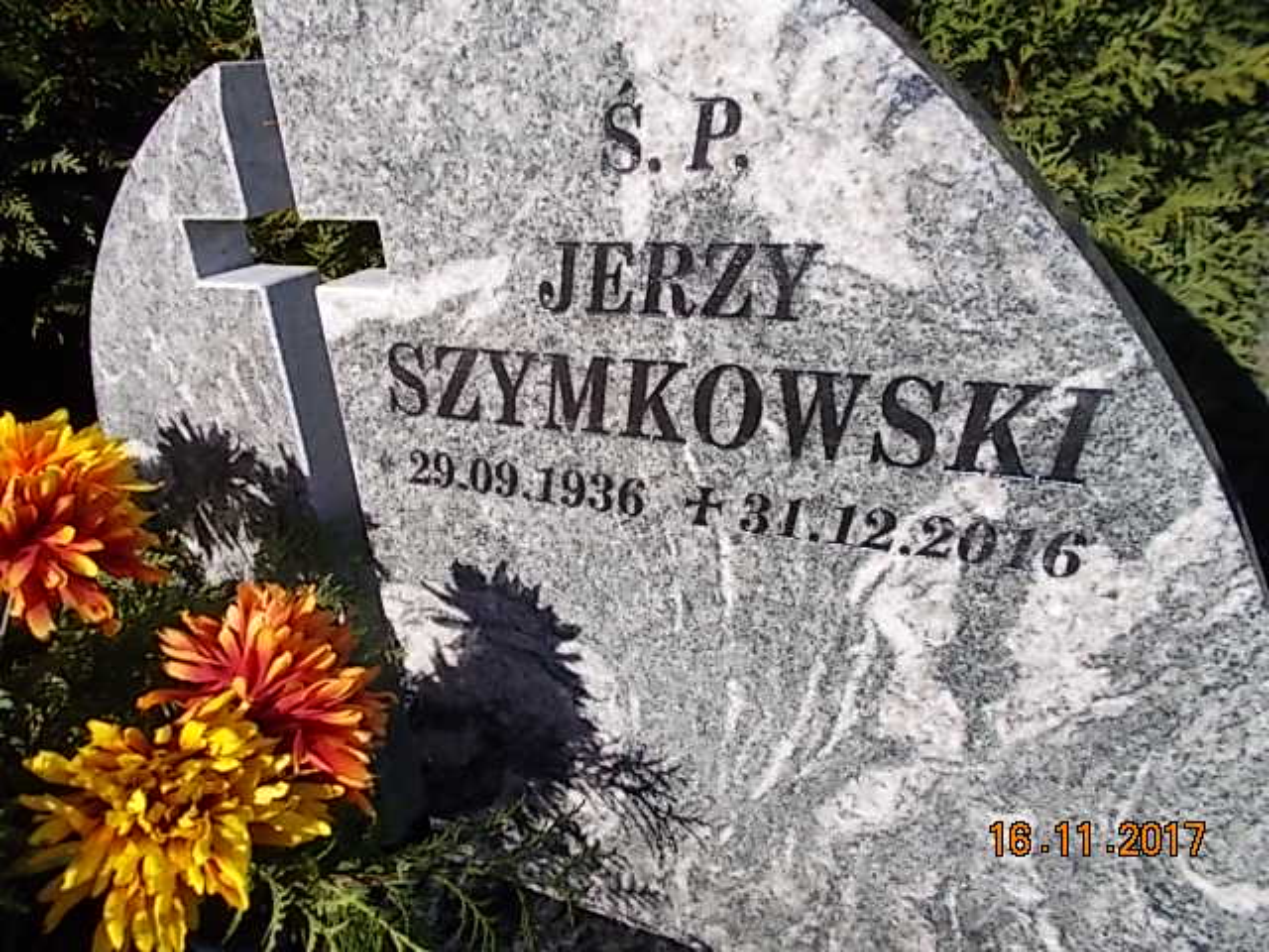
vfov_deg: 53.1
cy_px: 476
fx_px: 953
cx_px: 634
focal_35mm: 26
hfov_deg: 67.3
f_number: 8
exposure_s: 1/125
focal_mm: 4.6
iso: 80
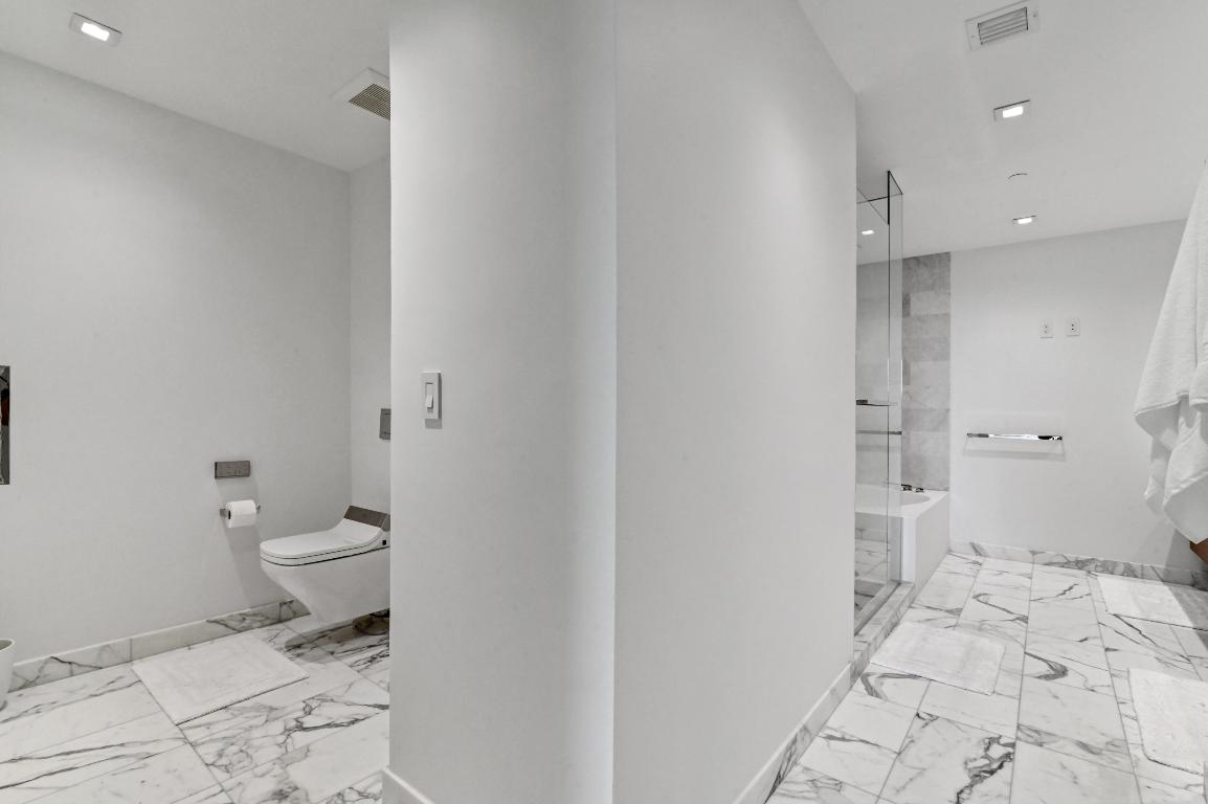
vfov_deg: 73.7
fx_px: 537
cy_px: 402
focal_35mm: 16
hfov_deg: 96.8
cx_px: 604
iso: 1600
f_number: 11
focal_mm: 16
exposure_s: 1/25
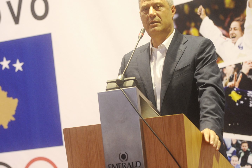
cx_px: 84
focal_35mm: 175
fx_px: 1225
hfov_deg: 11.7
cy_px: 101
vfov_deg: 7.8
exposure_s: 1/100
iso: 1600
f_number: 2.8
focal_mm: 98
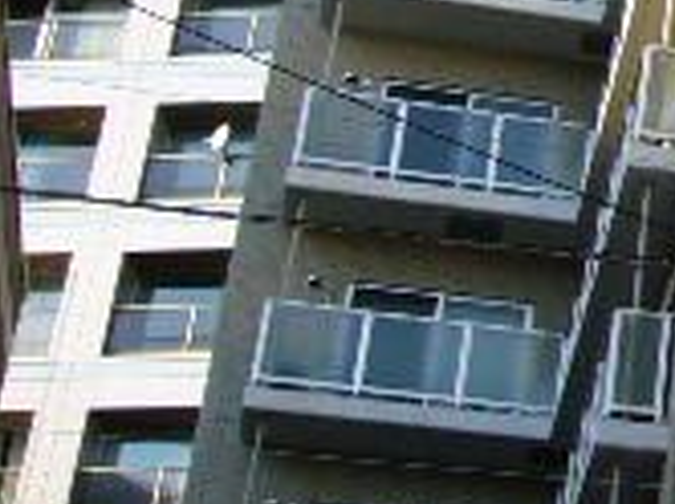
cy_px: -224
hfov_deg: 13.2
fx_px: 2629
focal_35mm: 135
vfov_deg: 10.6
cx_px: 1220
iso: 80
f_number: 5.6
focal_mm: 5.8
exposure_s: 1/200
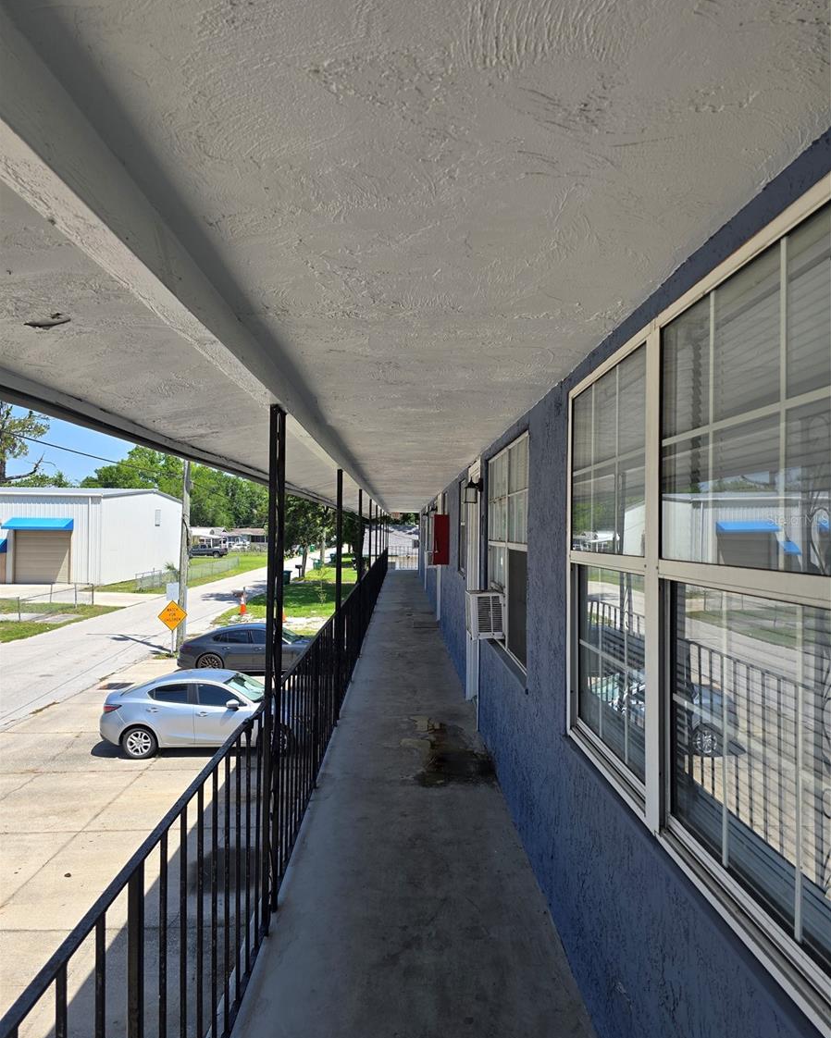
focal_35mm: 24
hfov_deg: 58.8
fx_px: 738
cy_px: 519
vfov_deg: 70.3
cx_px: 416
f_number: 1.7
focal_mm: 6.3
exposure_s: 1/461
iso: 12
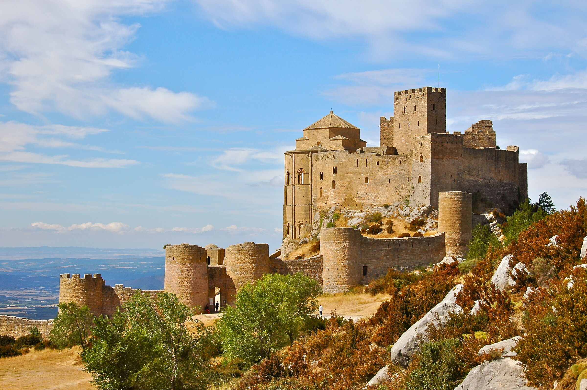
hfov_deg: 28.1
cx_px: 294
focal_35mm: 72
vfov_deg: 18.9
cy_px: 195
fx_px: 1173
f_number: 9.5
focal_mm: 48
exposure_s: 1/350
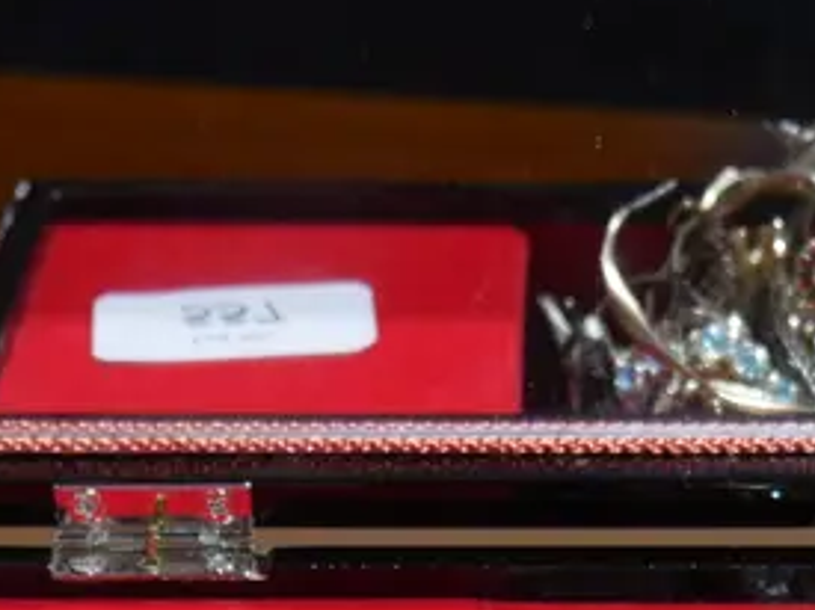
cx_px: 631
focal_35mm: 149
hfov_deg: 13.2
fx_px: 3507
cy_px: 807
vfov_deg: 9.8
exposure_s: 1/60
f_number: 4.5
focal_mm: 20
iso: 500
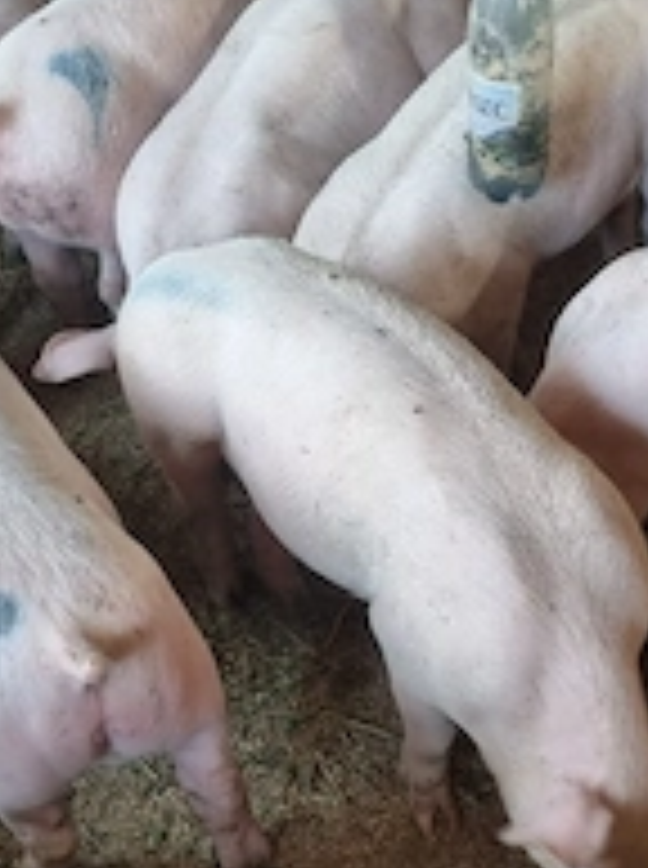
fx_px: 1352
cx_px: 472
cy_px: 589
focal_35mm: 54
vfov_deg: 35.2
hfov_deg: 26.7
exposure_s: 1/50
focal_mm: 5.4
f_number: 1.8
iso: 200
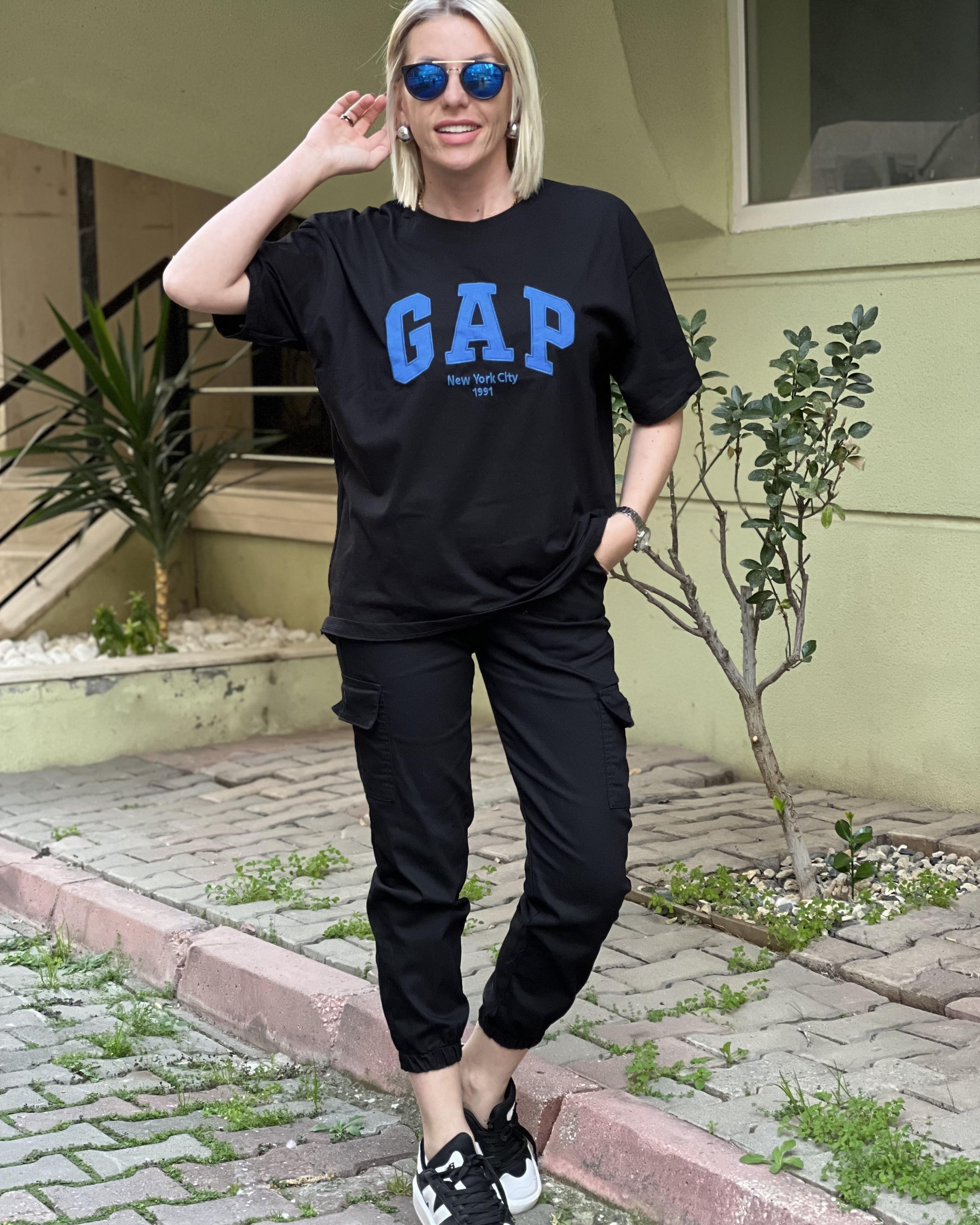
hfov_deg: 18.9
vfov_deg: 23.6
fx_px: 2937
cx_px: 492
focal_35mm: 81
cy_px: 620
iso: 250
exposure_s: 1/109
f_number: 2.8
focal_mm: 9
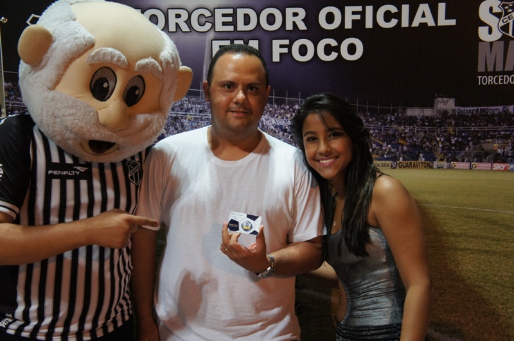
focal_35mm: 56
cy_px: 170
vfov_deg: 24.3
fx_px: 791
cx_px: 257
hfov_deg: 36.0
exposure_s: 1/30
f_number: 4.5
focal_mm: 37
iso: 1600
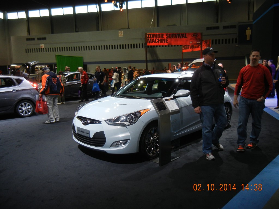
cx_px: 140
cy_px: 104
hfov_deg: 60.0
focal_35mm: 30
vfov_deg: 46.8
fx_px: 242
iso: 255
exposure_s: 1/64.3
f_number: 3.5
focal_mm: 5.4
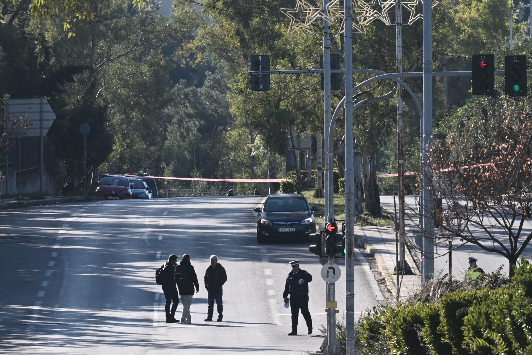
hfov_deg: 6.9
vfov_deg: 4.6
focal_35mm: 300
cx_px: 266
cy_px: 178
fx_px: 4433
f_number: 9
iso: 200
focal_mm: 200
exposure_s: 1/320
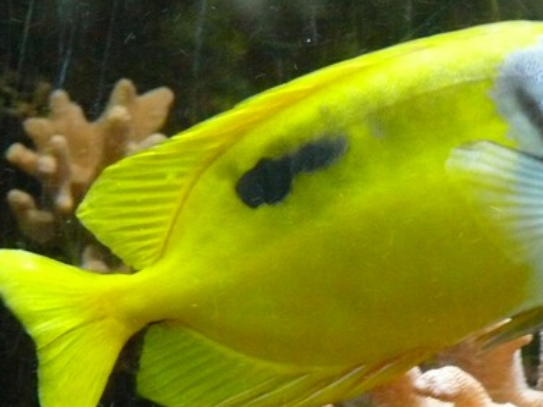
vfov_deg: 3.9
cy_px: 335
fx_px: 6008
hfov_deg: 5.2
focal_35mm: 383
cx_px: 426
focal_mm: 40.5
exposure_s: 1/30
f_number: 3.6
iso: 800
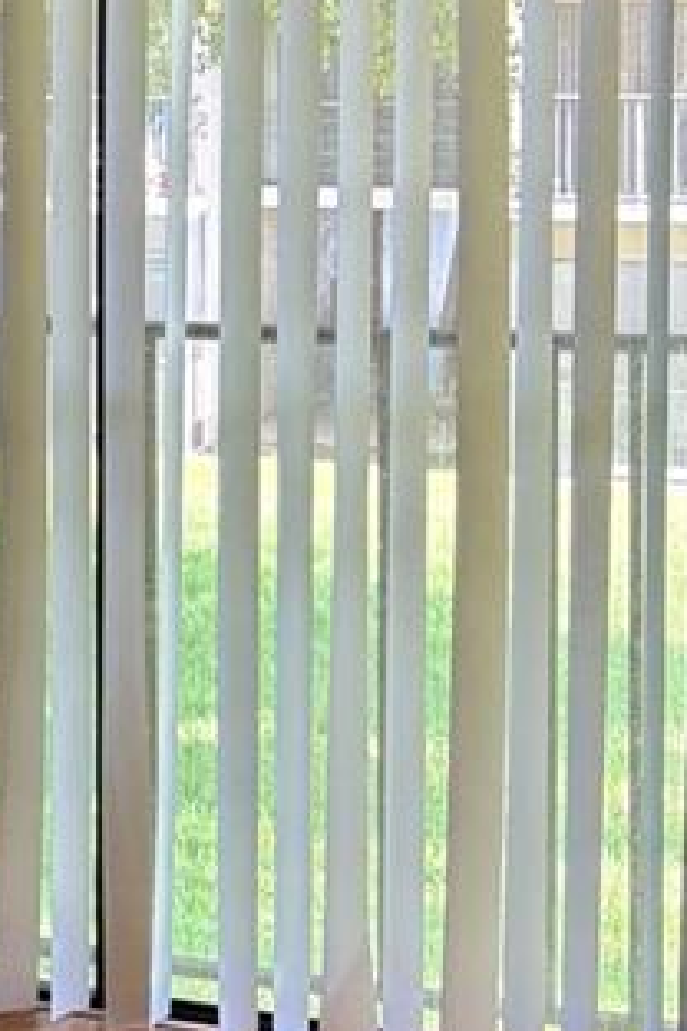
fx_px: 2977
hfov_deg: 11.8
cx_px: -667
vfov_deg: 19.4
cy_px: 205
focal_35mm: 104
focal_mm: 5.96
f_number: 1.6
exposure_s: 1/60
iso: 100
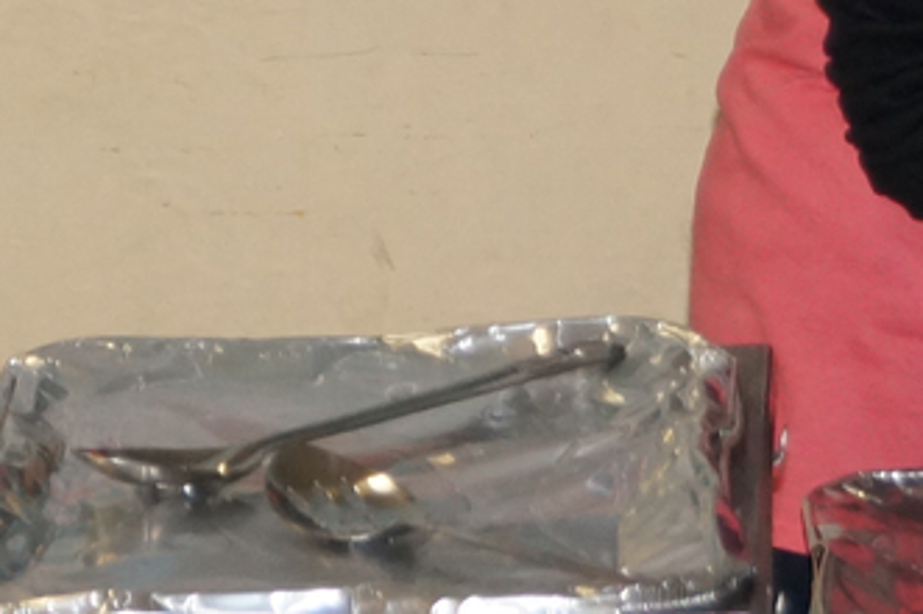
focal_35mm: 257
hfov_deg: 7.9
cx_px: -397
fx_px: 6594
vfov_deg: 5.2
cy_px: -586
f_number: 5
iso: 800
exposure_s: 1/160
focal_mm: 35
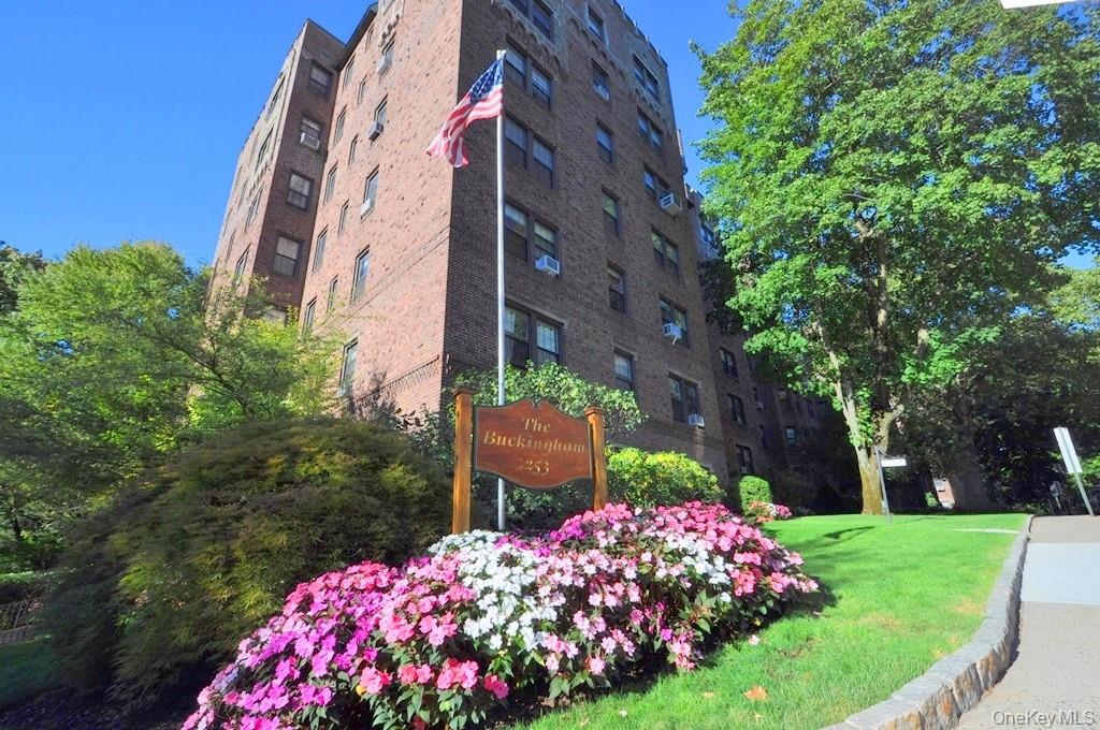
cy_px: 365
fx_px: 458
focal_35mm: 15
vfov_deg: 77.2
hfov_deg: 100.5
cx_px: 550
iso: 200
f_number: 8
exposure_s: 1/250
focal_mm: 10
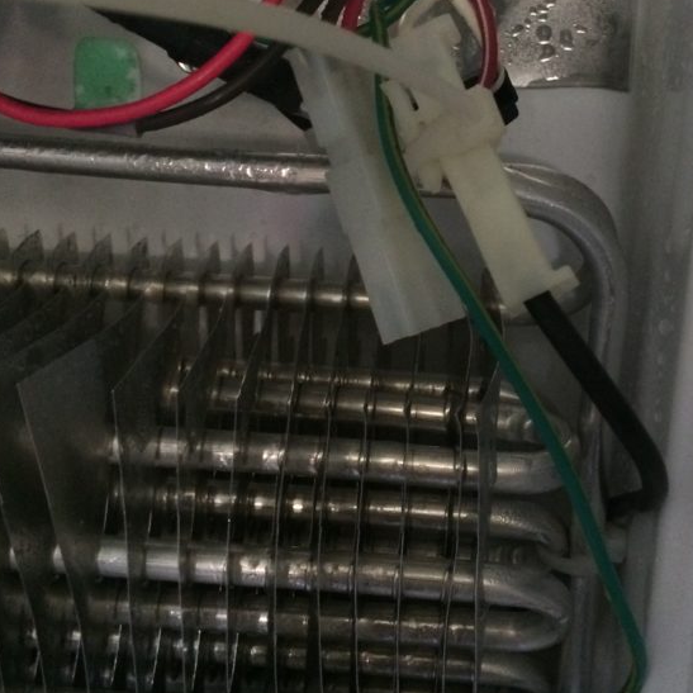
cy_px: 219
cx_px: 419
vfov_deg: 34.9
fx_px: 1087
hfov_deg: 35.2
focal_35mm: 48
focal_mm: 4.15
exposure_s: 1/17
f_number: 2.2
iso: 320
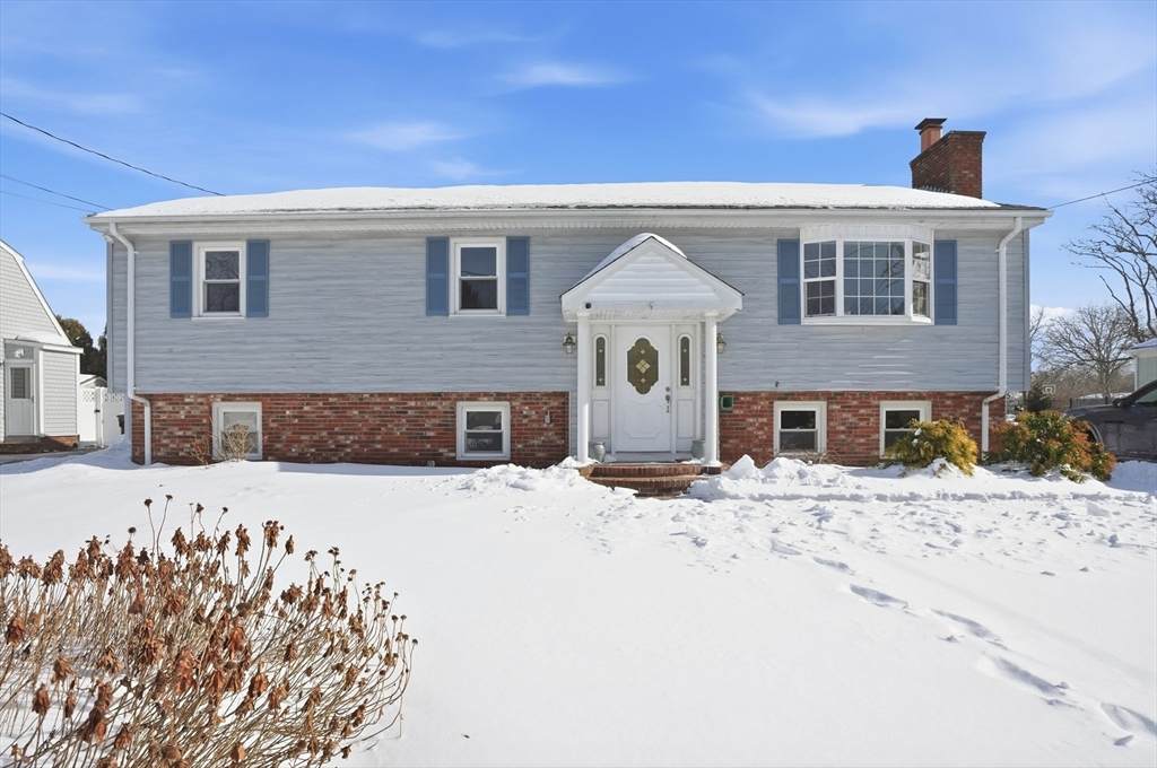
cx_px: 578
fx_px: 578
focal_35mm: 18
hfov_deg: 90.1
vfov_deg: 67.2
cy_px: 384
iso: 800
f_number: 7.1
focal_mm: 12
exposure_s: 1/4000
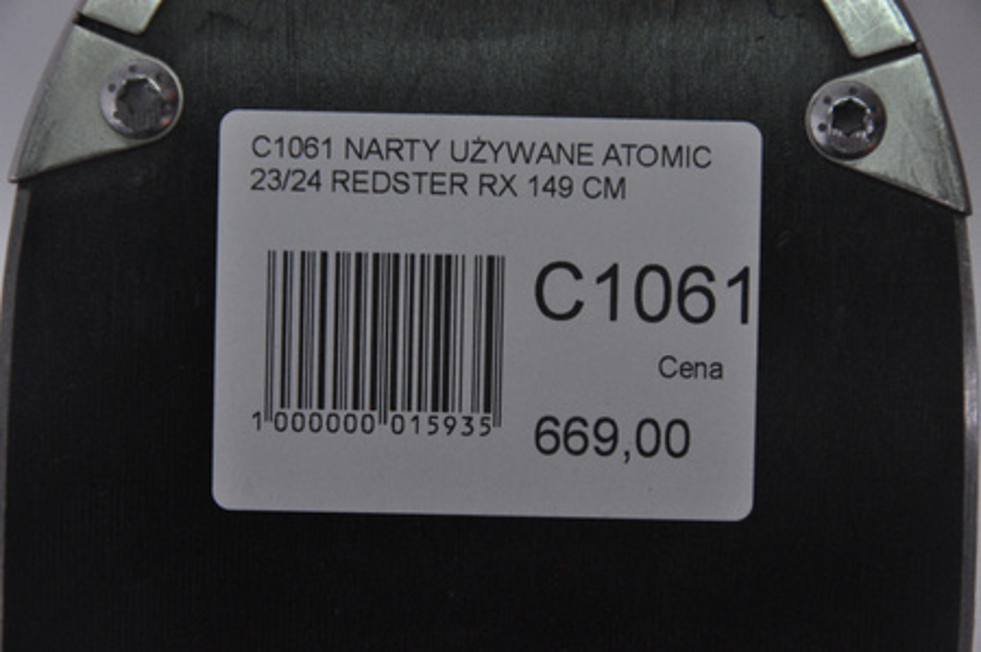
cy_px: 326
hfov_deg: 13.1
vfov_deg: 8.7
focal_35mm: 158
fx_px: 4287
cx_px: 490
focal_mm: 105
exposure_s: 1/125
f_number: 9.5
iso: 3200
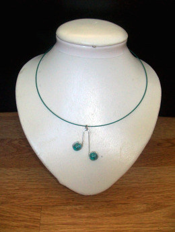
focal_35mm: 36
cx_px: 88
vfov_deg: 51.3
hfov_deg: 39.7
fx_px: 242
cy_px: 116
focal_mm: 6
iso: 160
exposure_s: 1/60
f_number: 2.7
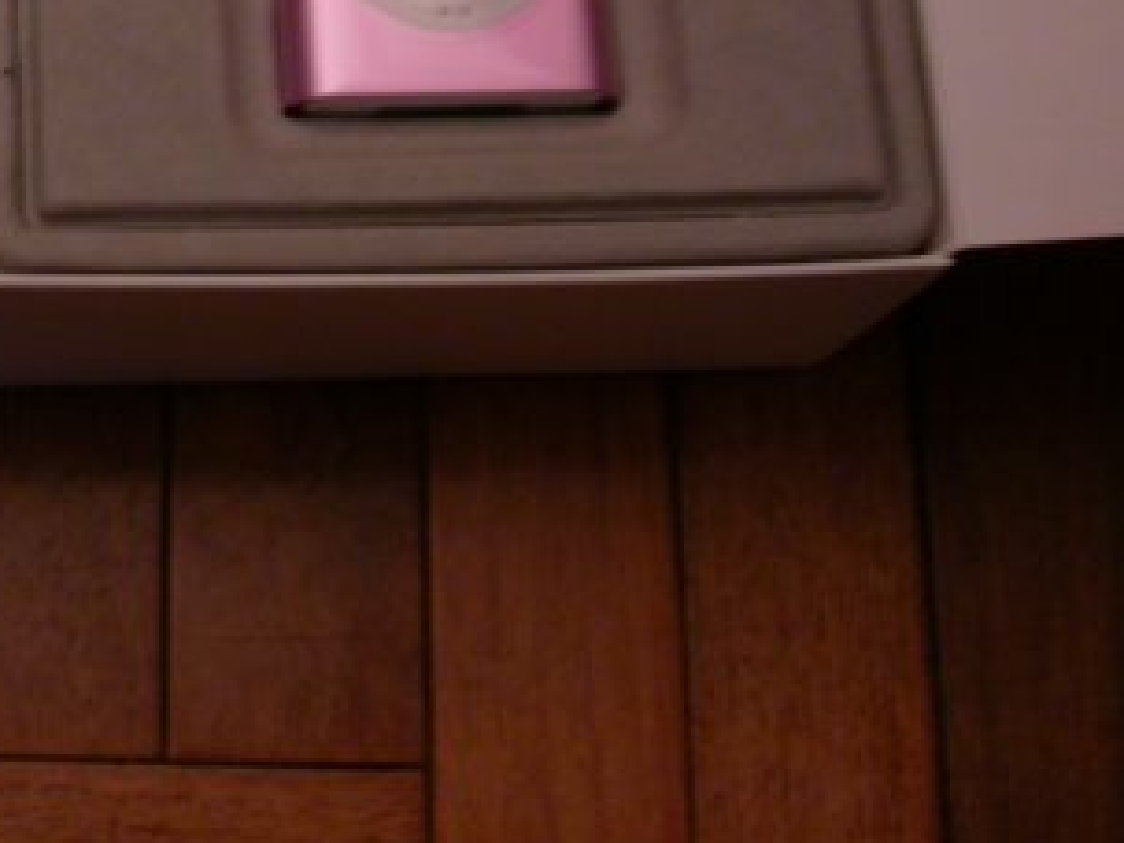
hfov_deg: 23.2
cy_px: -30
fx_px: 2598
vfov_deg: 17.9
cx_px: -55
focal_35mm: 80
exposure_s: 1/11.6
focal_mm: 7.85
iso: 100
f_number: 2.6
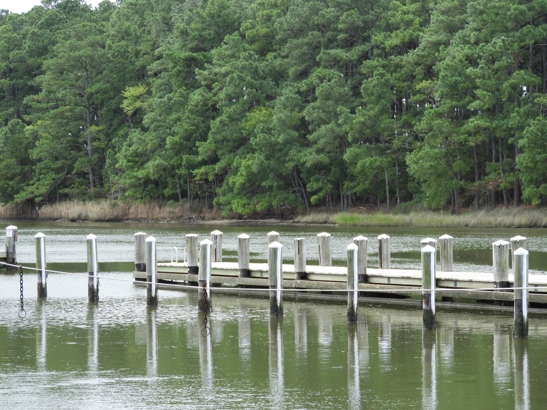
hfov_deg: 14.6
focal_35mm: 135
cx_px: 274
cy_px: 205
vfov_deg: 11.0
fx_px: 2133
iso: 100
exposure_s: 1/160
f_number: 5
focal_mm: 24.2
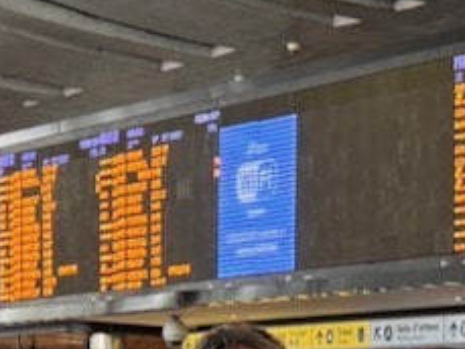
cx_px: 1103
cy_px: 570
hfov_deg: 12.0
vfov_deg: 10.6
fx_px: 1801
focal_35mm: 134
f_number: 1.78
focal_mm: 6.76
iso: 100
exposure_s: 1/152
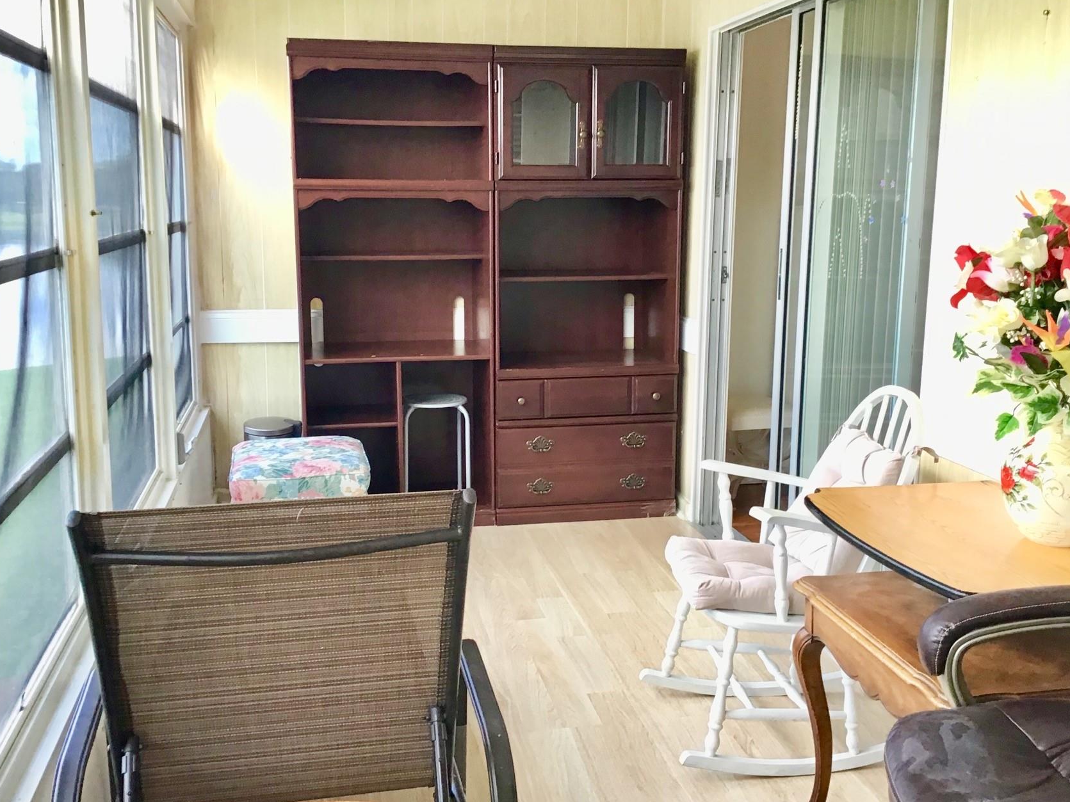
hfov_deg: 49.0
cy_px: 414
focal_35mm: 38
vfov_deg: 37.7
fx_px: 1175
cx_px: 544
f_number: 2.4
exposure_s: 1/30
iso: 64
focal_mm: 3.3
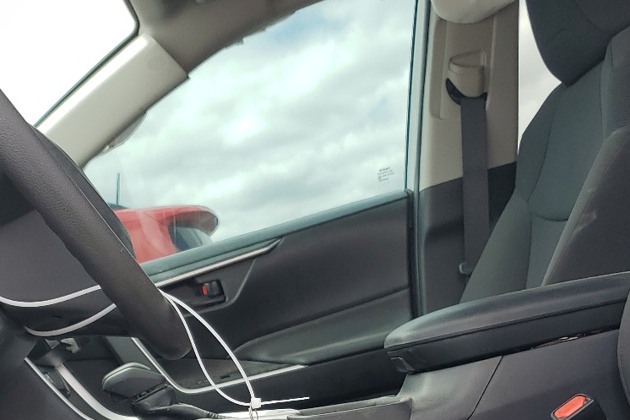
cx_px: 269
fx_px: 1015
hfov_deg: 34.4
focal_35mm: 58
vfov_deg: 22.7
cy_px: 389
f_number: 1.5
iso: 50
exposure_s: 1/833
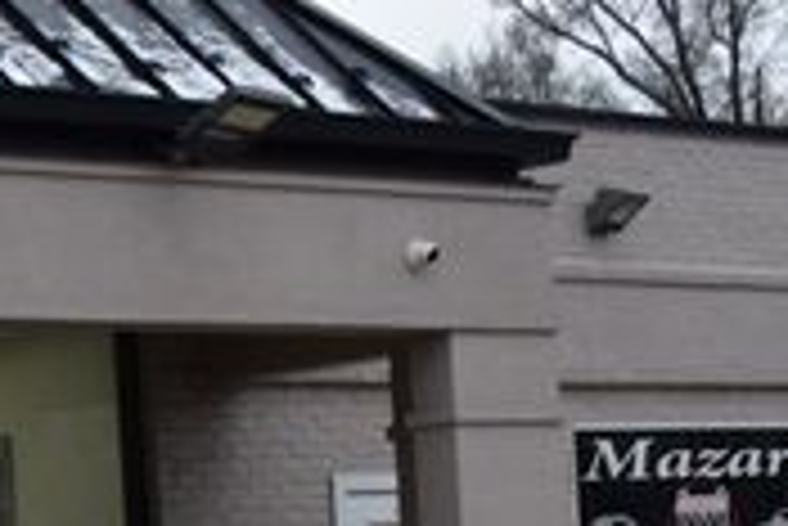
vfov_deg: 9.5
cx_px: -509
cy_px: 949
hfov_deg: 13.8
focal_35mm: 137
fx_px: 2997
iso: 400
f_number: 9
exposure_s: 1/100
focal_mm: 25
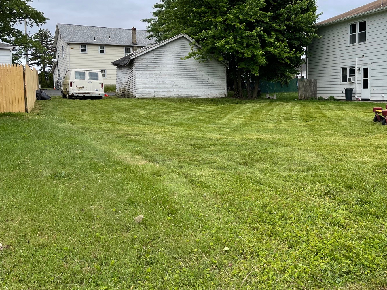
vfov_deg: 36.7
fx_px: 436
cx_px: 287
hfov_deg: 46.3
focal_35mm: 39
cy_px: 123
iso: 32
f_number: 1.6
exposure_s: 1/750
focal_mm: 5.1
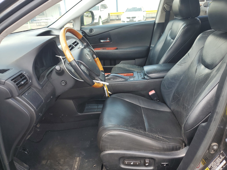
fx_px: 170
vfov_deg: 53.1
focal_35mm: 26
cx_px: 114
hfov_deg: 67.3
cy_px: 85
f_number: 1.5
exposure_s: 1/213
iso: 50
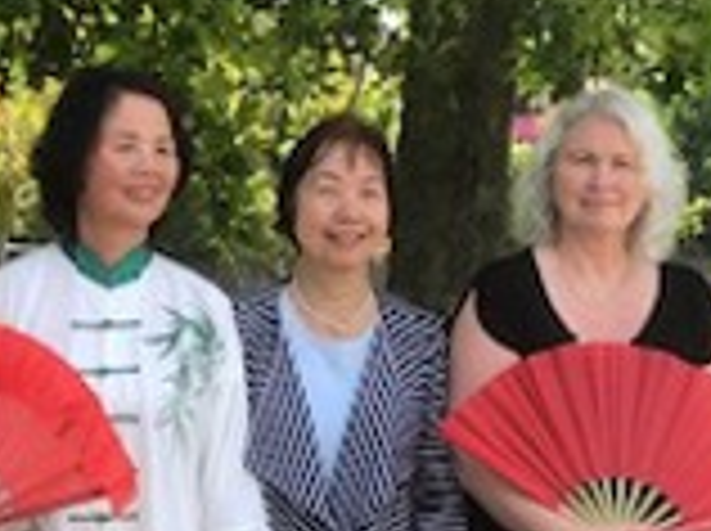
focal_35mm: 125
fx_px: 2564
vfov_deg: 11.7
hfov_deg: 15.6
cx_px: 76
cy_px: 536
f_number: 1.8
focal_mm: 3.99
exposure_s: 1/436
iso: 20
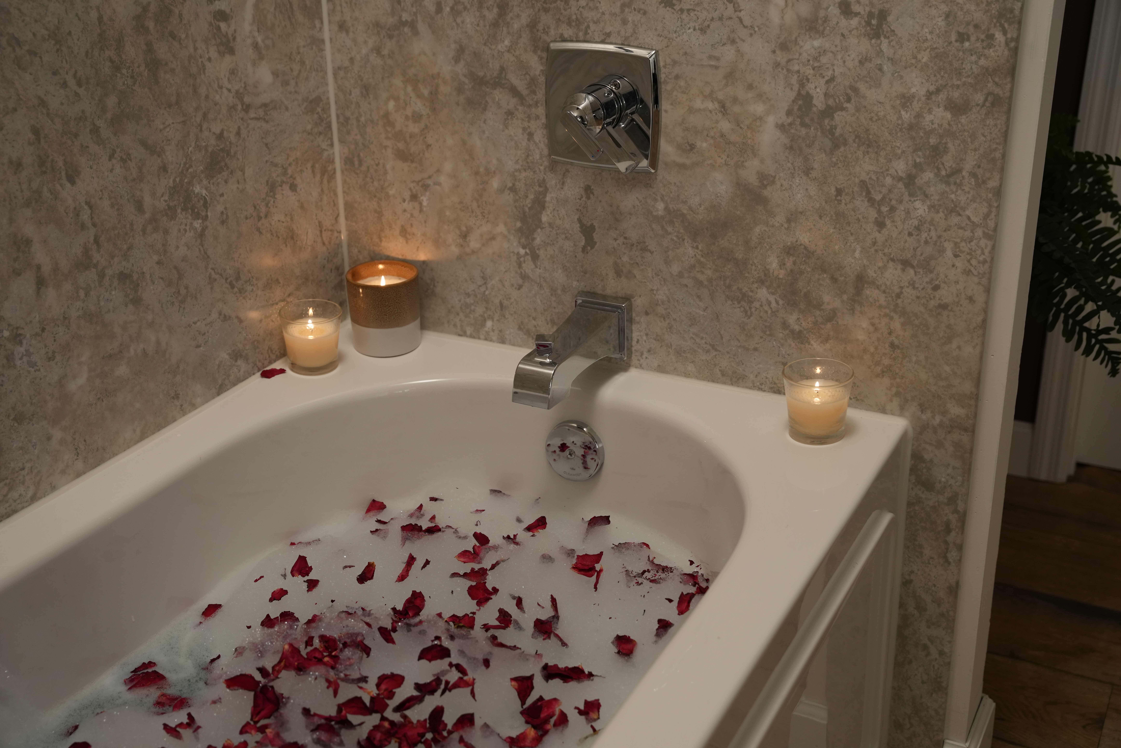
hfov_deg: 43.3
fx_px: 1414
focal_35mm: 45
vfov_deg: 29.6
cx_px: 560
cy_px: 374
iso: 640
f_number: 4
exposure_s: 1/125
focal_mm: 45.4
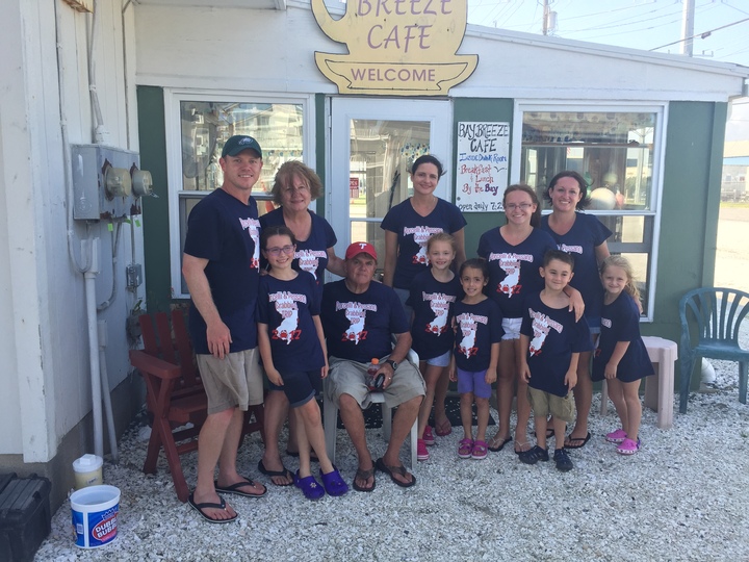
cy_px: 281
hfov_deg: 61.7
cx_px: 374
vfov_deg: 48.2
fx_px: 627
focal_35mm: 29
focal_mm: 4.15
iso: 32
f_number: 2.2
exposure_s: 1/363
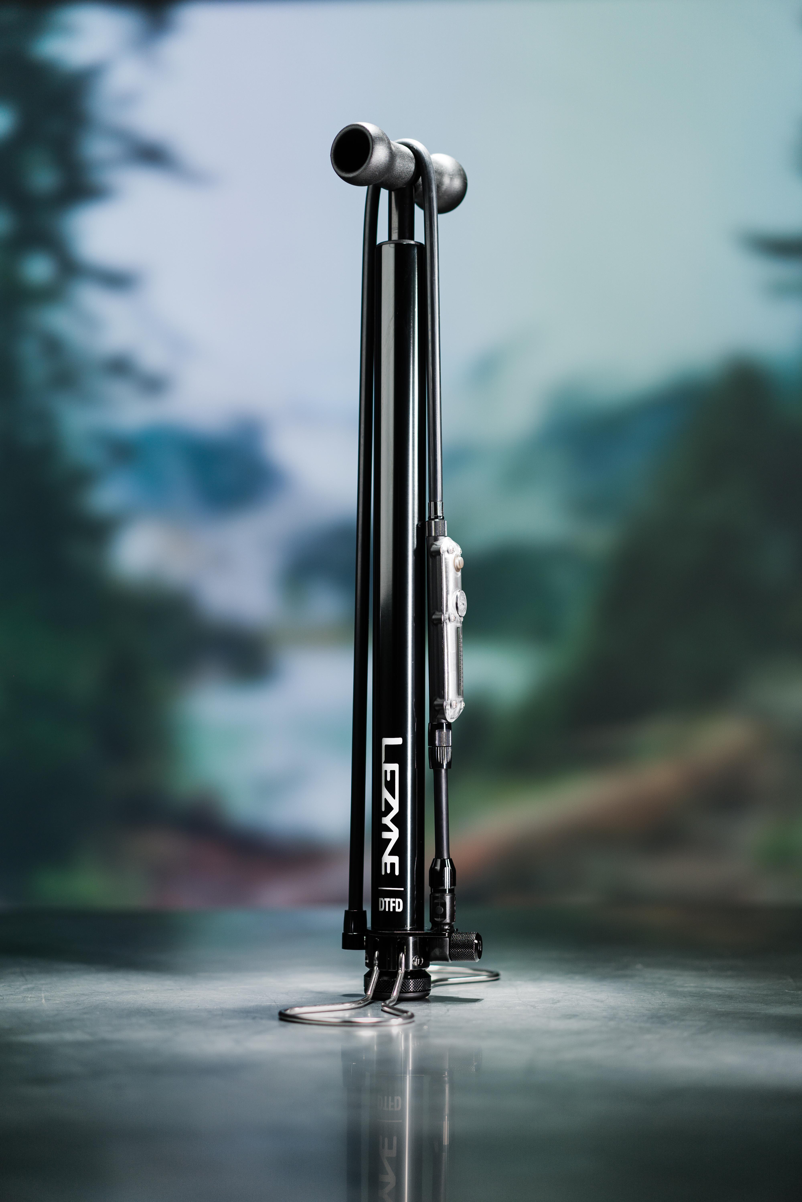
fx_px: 1838
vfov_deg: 36.2
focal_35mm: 55
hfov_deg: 24.6
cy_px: 601
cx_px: 401
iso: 200
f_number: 2
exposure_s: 1/50
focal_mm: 55
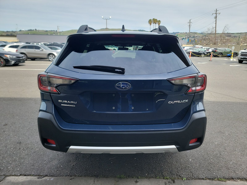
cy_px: 92
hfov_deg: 71.6
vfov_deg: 56.8
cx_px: 124
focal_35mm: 24
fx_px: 171
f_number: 1.8
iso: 50
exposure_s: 1/276
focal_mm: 6.7
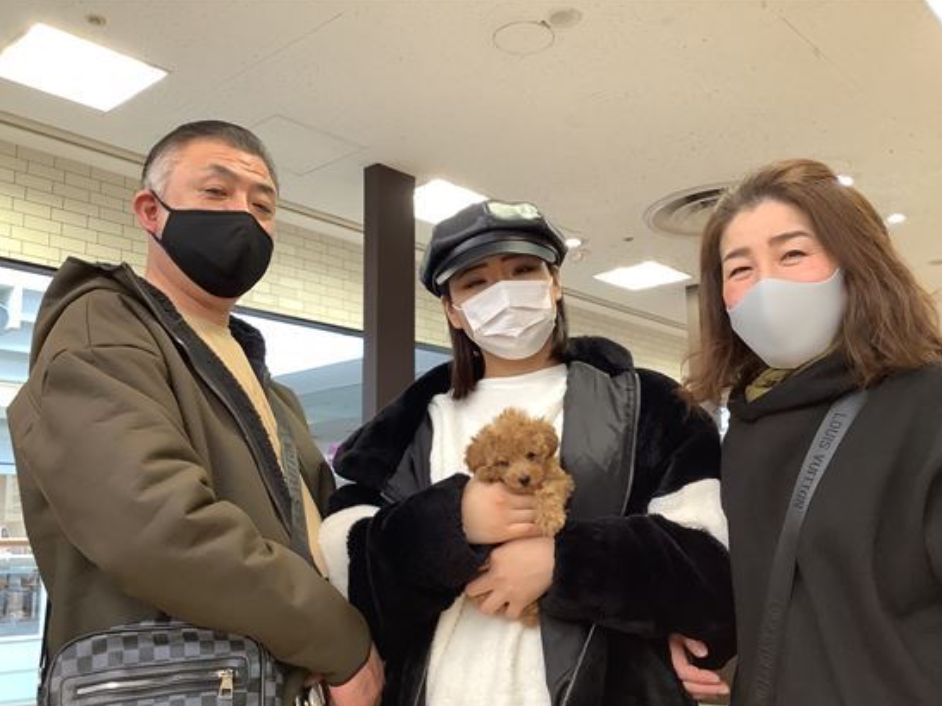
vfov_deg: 41.7
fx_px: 925
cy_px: 381
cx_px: 489
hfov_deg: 54.0
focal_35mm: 34
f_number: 2.4
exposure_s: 1/60
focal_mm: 3.3
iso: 100
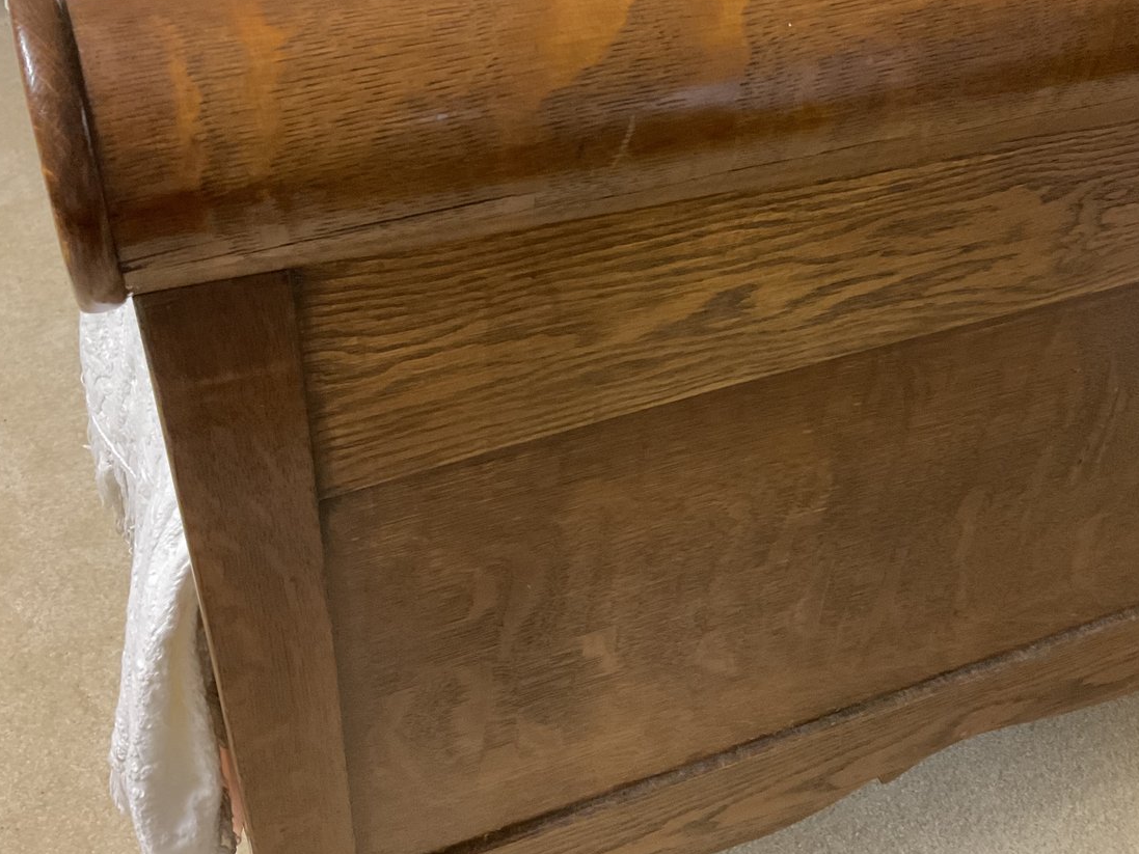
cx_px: 690
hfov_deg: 46.5
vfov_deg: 35.7
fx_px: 1316
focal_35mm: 40
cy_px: 316
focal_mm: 3
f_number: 1.8
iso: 250
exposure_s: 1/40
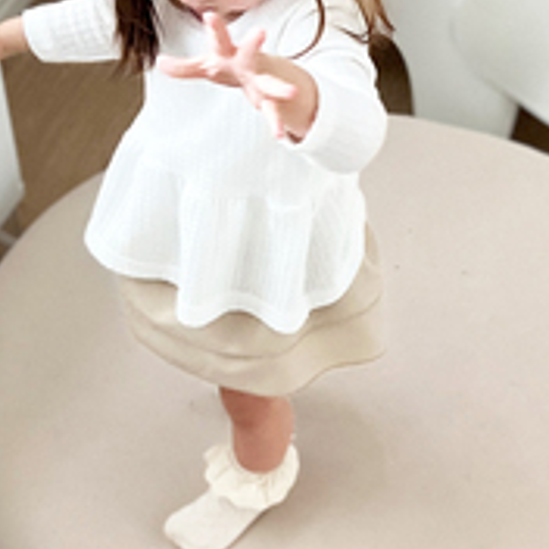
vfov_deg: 20.4
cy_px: 349
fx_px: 1525
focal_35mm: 85
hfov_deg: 20.4
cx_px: 331
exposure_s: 1/57
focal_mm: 5.7
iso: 500
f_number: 1.5
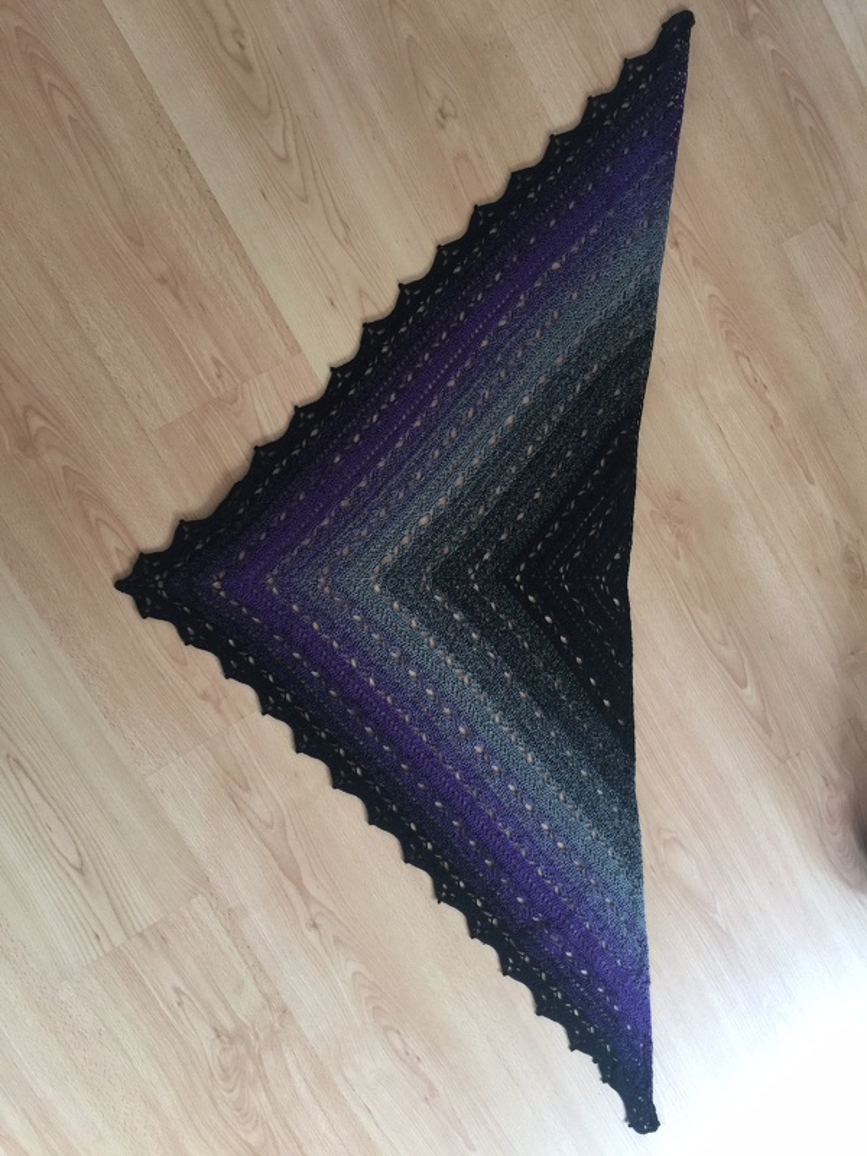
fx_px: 968
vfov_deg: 61.7
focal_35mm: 29
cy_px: 578
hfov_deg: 48.2
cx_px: 434
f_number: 2.2
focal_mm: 4.15
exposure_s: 1/17
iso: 80
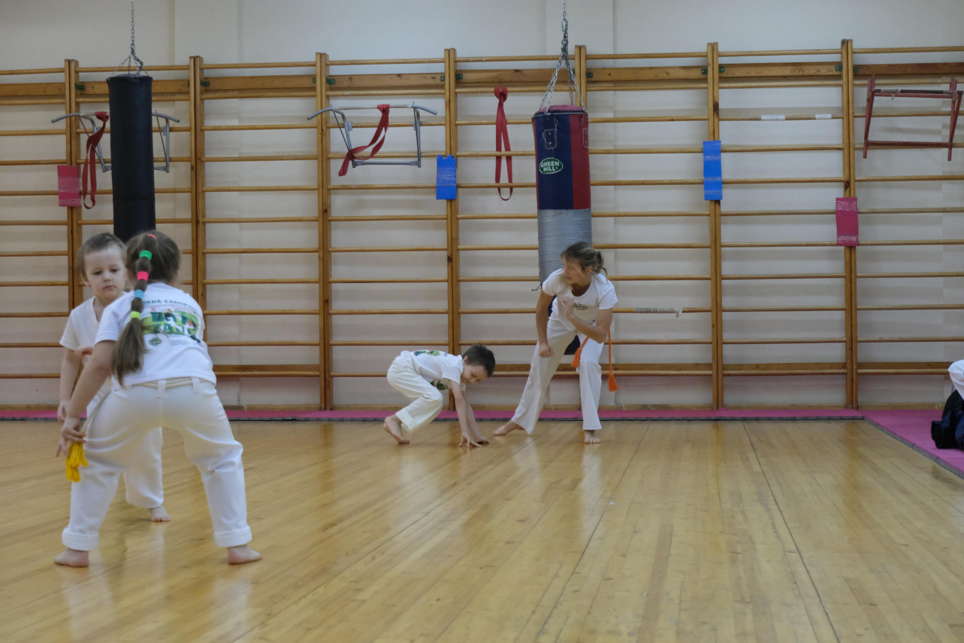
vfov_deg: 20.0
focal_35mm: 68
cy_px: 322
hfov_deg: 29.7
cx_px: 482
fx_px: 1821
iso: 6400
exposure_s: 1/250
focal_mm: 45
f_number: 5.6
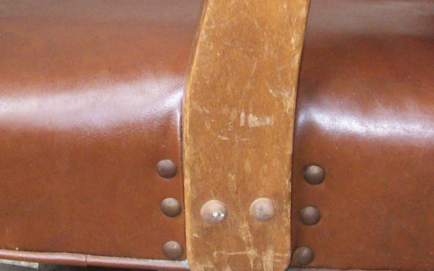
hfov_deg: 20.6
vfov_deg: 13.0
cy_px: 46
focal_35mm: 100
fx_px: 1182
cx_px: 91
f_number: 2.7
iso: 200
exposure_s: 1/64
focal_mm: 6
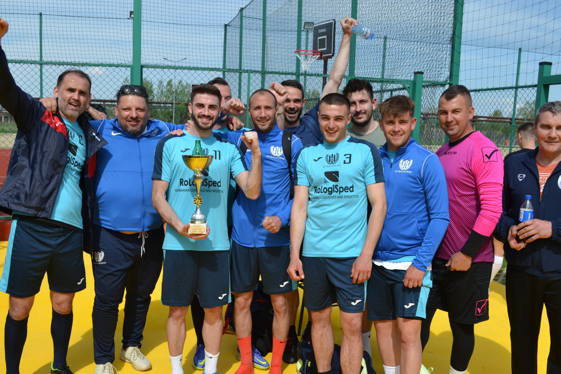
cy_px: 213
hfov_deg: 50.6
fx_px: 592
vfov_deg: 35.0
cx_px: 255
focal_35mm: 38
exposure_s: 1/250
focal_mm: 22
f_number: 8
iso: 100
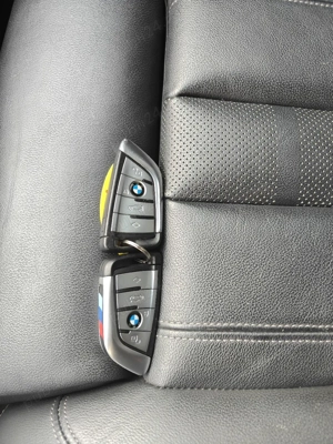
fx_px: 295
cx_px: 166
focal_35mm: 23
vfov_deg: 73.9
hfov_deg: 58.9
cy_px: 222
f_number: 1.6
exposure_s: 1/152
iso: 250
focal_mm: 6.06
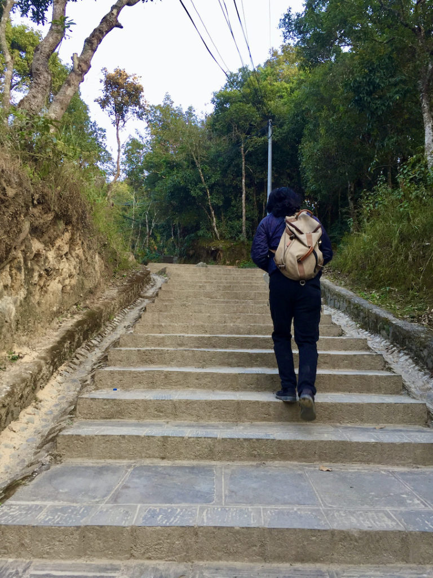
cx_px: 216
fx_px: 484
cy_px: 289
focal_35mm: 29
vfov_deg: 61.7
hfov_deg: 48.2
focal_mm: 4.15
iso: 50
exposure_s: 1/100
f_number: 2.2
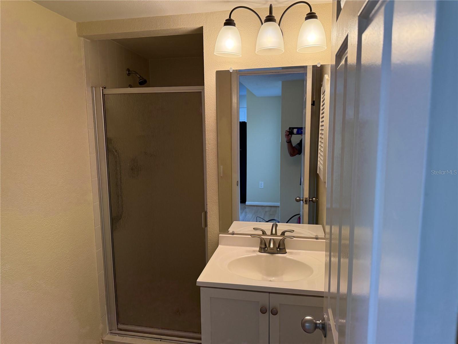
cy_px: 172
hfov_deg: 71.6
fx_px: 318
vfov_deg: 56.8
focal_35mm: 24
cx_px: 229
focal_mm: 6.76
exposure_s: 1/124
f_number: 1.78
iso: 200
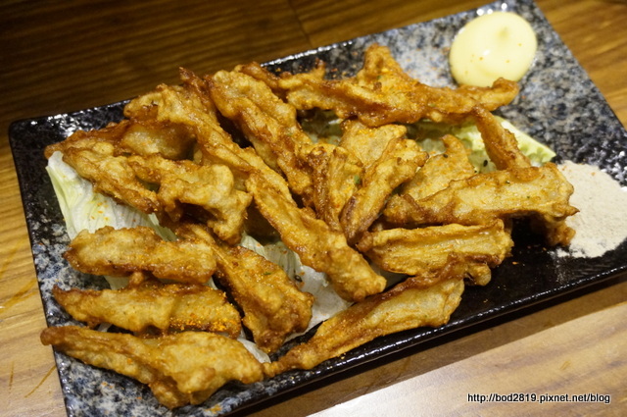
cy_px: 208
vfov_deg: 34.1
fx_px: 678
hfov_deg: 49.6
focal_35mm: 39
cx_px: 314
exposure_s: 1/60
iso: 3200
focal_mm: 26
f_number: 4.5
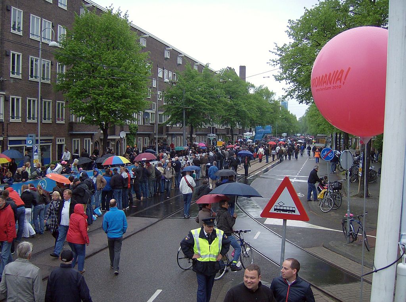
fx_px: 421
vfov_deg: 39.5
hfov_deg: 51.5
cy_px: 151
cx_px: 203
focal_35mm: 36
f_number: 2.8
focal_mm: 6
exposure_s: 1/409
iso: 100
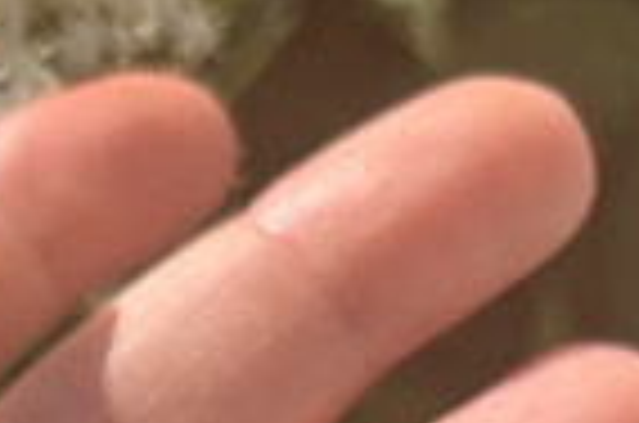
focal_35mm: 106
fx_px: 1877
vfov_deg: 11.2
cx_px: -68
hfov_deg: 18.6
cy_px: 952
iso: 50
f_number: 1.5
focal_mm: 5.7
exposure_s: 1/2915
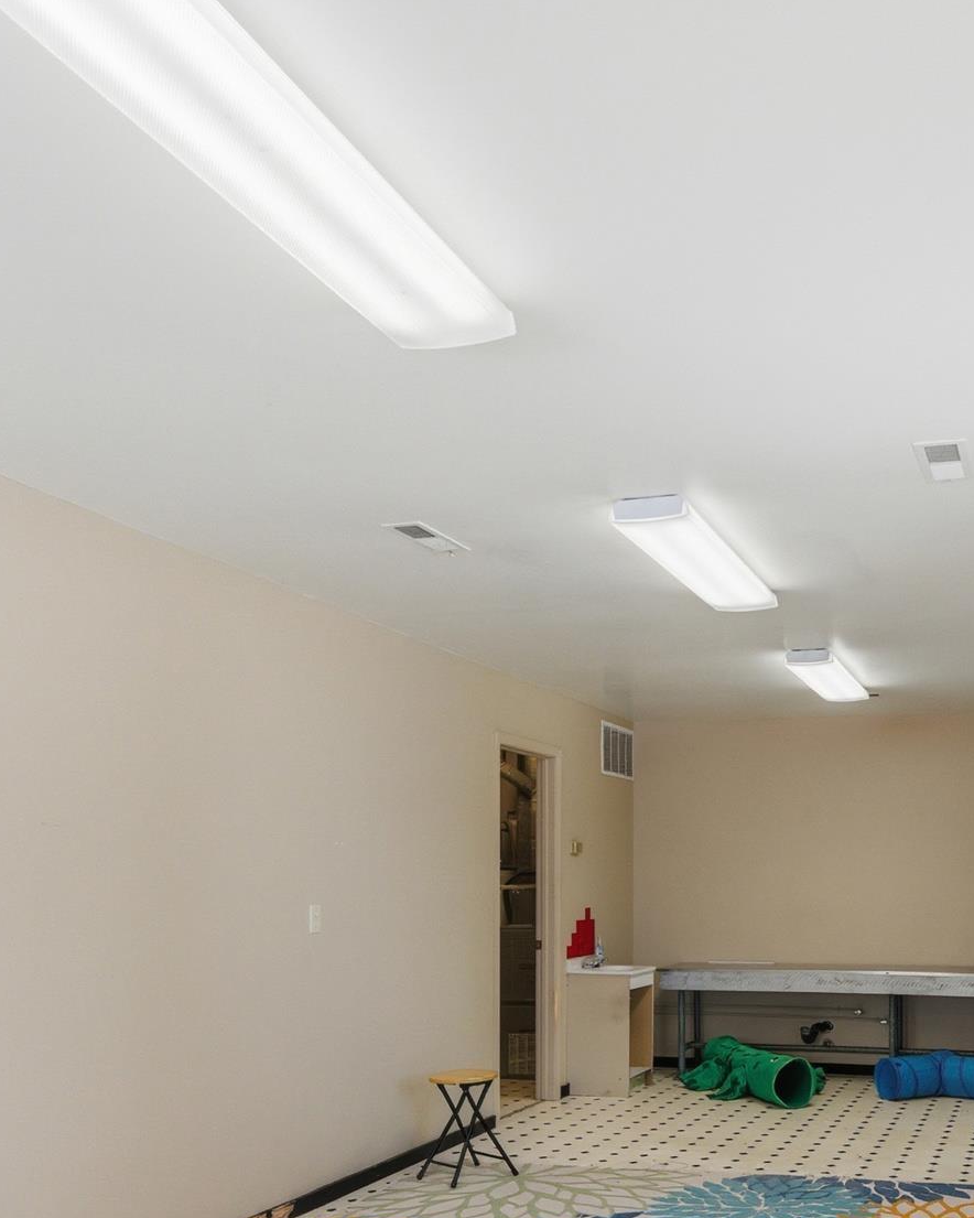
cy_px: 896
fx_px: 1225
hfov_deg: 42.0
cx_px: 733
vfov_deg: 50.9
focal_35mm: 34
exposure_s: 1/2000
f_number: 8
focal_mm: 16
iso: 800
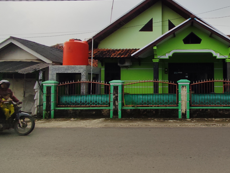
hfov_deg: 57.3
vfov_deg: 48.1
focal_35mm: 29
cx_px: 182
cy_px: 73
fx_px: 193
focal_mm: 1.65
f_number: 2.2
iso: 50
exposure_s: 1/1122
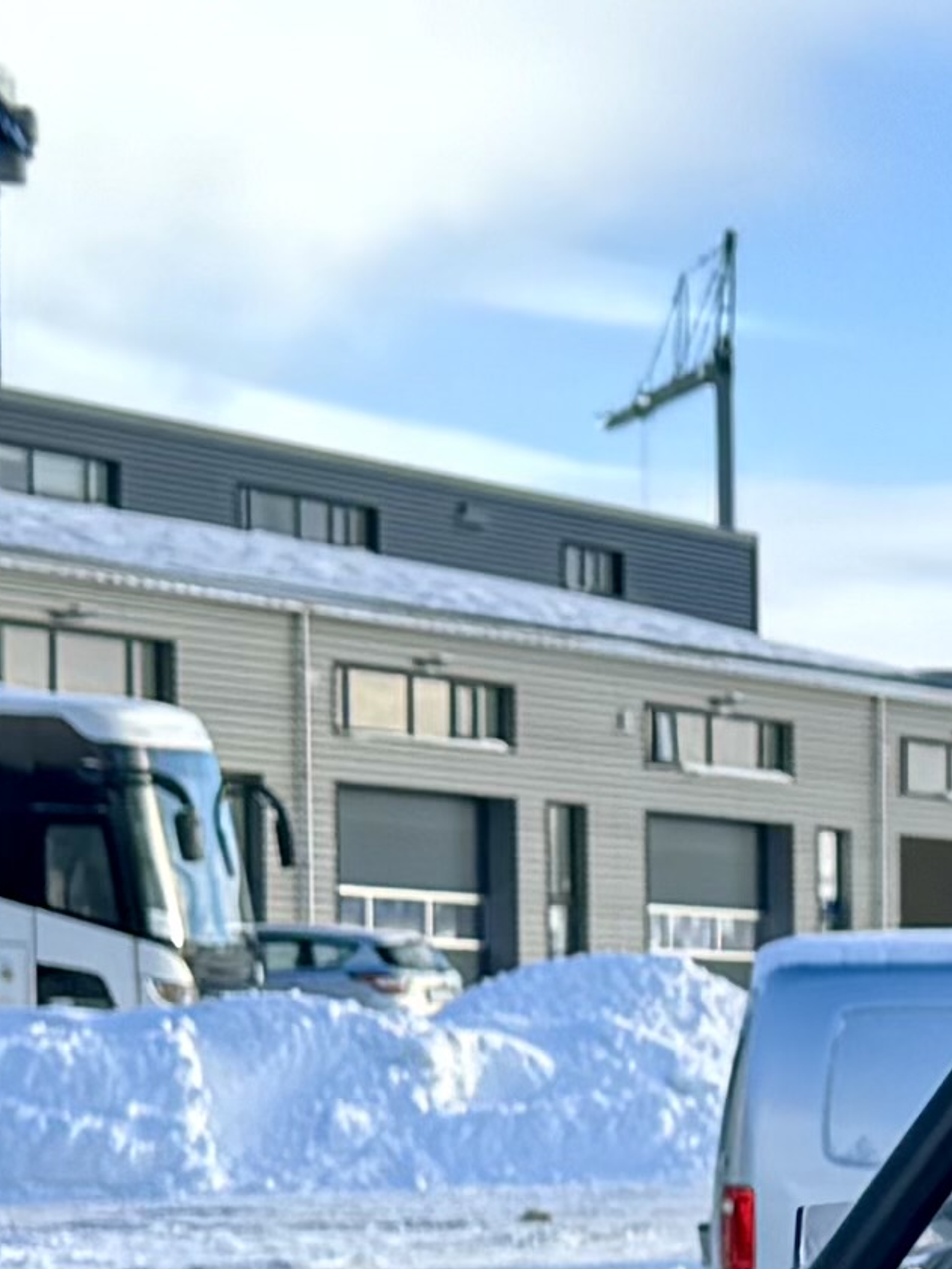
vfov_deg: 11.8
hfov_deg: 8.6
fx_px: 5976
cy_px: 1627
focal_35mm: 163
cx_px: 1993
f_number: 1.78
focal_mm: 6.86
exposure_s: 1/812
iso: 80
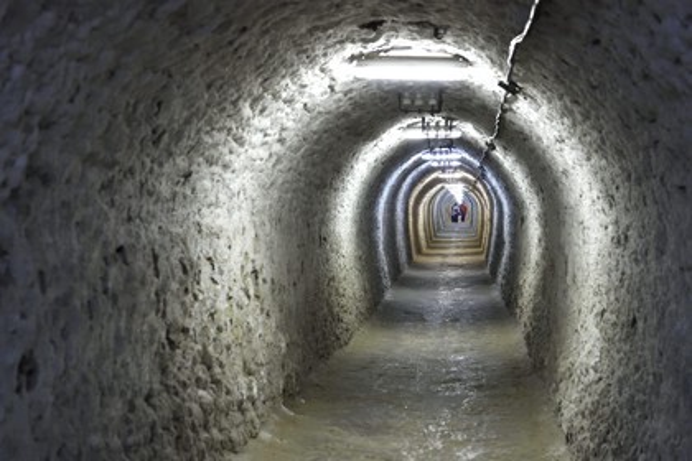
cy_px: 230
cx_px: 346
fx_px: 1345
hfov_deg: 28.8
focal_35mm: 70
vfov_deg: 19.5
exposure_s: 1/60
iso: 3200
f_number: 6.3
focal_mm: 70
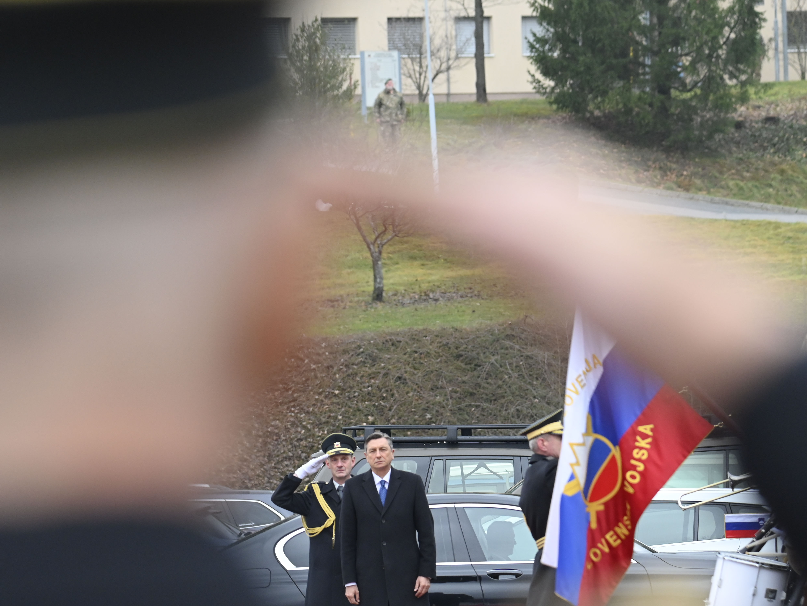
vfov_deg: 4.9
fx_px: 7111
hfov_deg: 6.5
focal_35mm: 305
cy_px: 408
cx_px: 287
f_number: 6.3
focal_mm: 210
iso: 1600
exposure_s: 1/400
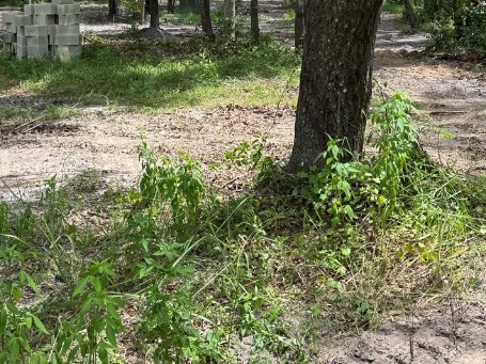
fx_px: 758
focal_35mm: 54
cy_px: 34
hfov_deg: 35.1
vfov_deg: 26.1
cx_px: 341
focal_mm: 6.76
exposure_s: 1/1010
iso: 80
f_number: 1.78
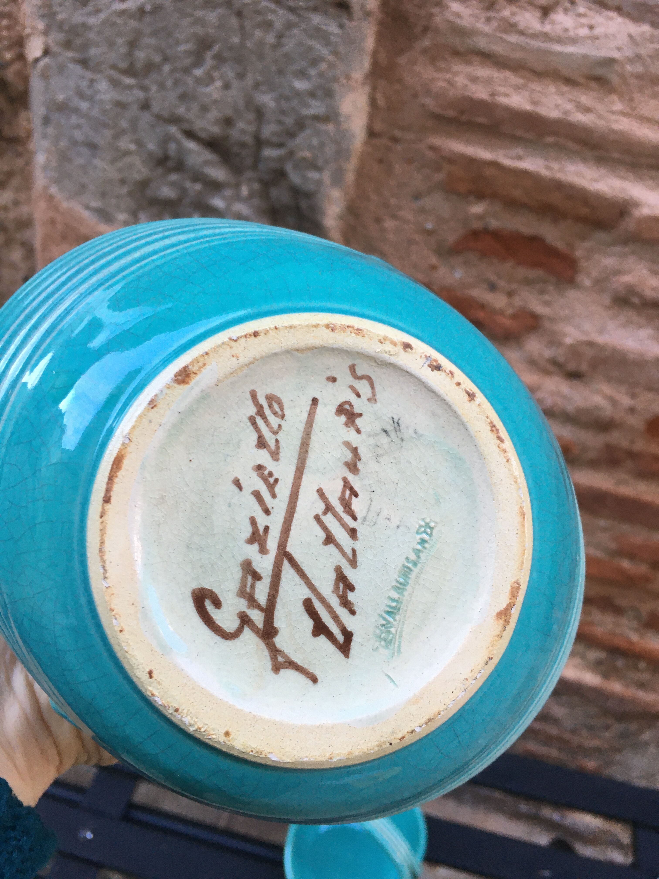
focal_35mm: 29
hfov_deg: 48.2
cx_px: 330
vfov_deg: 61.7
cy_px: 440
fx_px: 736
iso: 40
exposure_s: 1/33
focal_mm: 4.15
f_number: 2.2
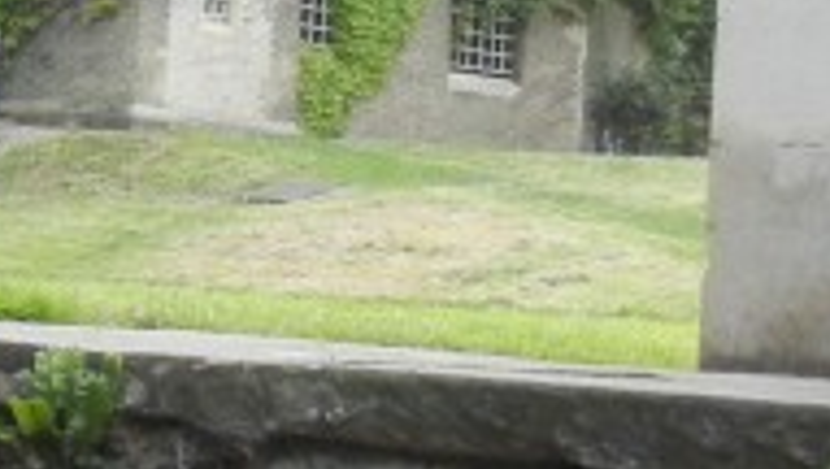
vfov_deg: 6.9
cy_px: 26
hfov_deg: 11.8
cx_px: -343
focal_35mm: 175
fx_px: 3856
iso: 467
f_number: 3.5
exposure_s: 1/250
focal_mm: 5.4
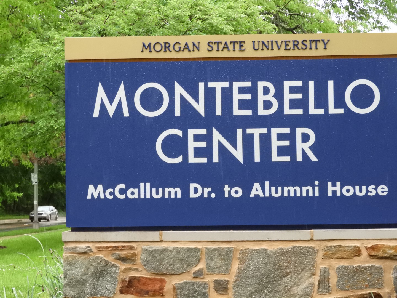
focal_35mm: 95
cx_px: 198
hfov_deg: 20.7
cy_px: 149
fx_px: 1090
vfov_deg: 15.6
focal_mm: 17
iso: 1600
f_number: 4.8
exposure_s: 1/125
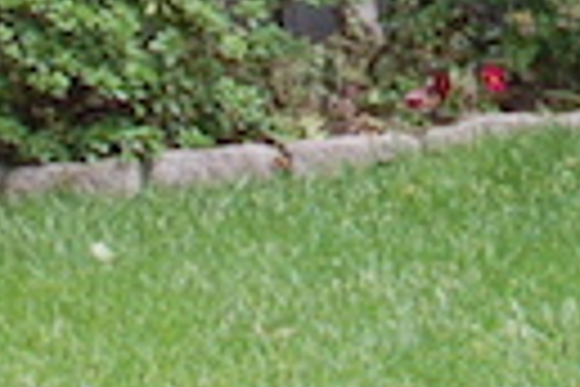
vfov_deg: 3.0
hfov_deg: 4.5
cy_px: -538
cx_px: 692
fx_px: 7298
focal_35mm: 453
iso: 400
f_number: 4.5
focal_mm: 38
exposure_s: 1/80
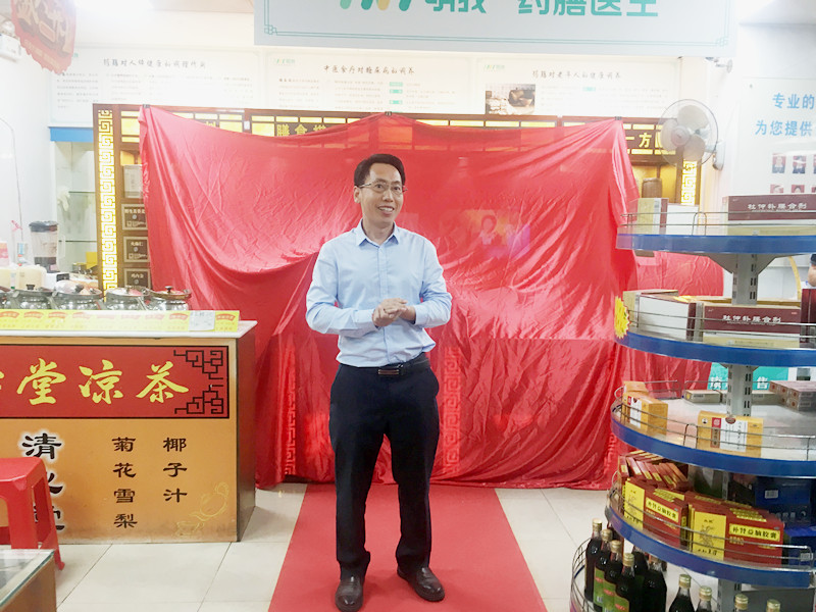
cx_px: 408
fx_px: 684
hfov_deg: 61.7
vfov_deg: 48.2
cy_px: 306
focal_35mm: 29
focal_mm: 4.15
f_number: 2.2
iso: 64
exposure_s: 1/33
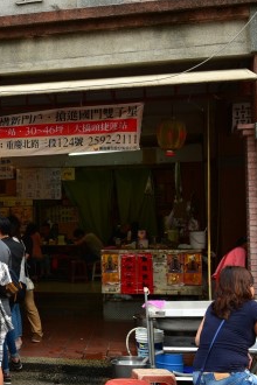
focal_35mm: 62
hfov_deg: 20.3
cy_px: 205
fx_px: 664
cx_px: -63
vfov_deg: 32.4
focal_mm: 32
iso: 100
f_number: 8
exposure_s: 1/30
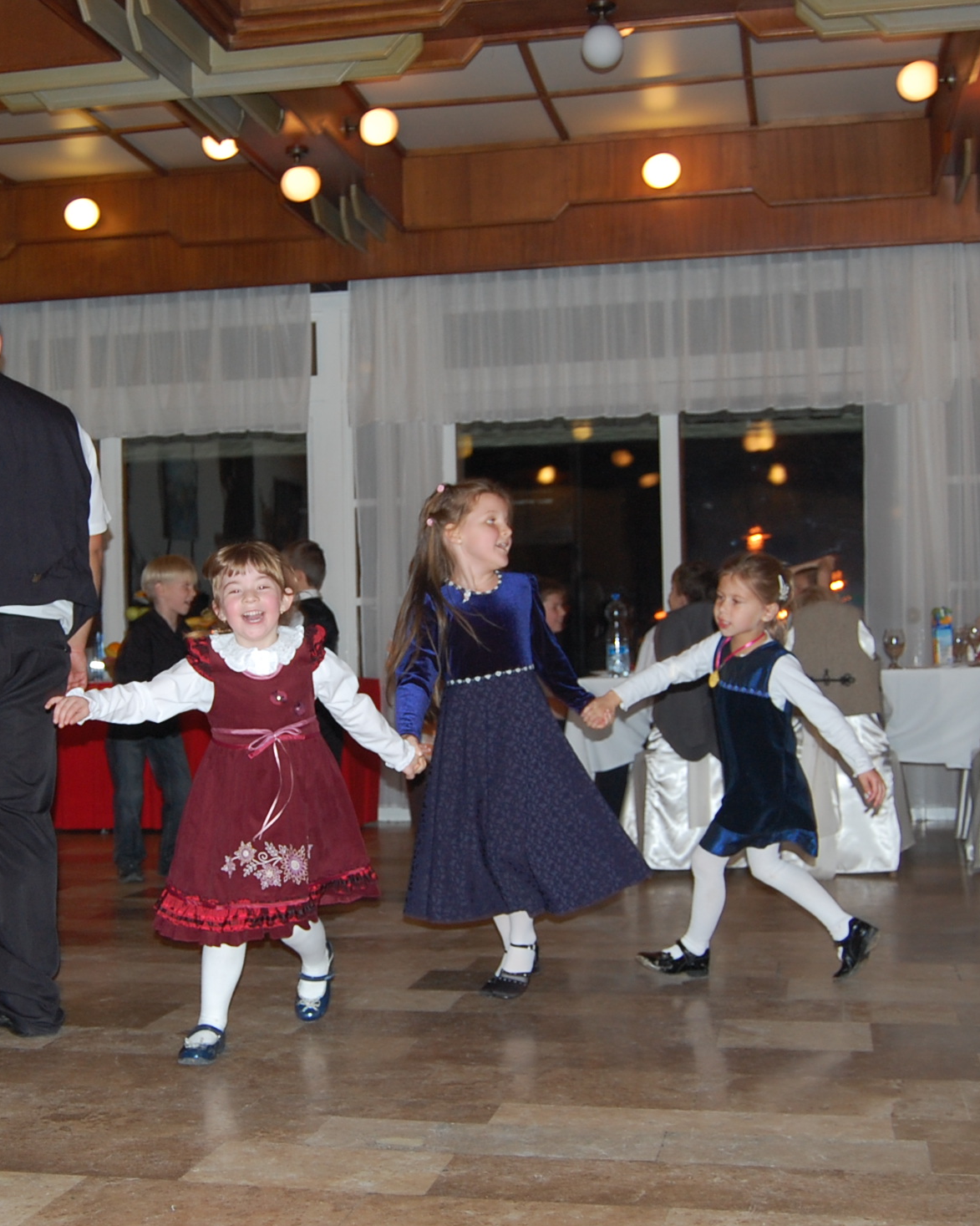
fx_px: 1803
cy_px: 612
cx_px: 335
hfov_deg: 30.2
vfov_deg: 37.5
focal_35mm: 50
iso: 400
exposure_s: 1/60
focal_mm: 23
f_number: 3.8
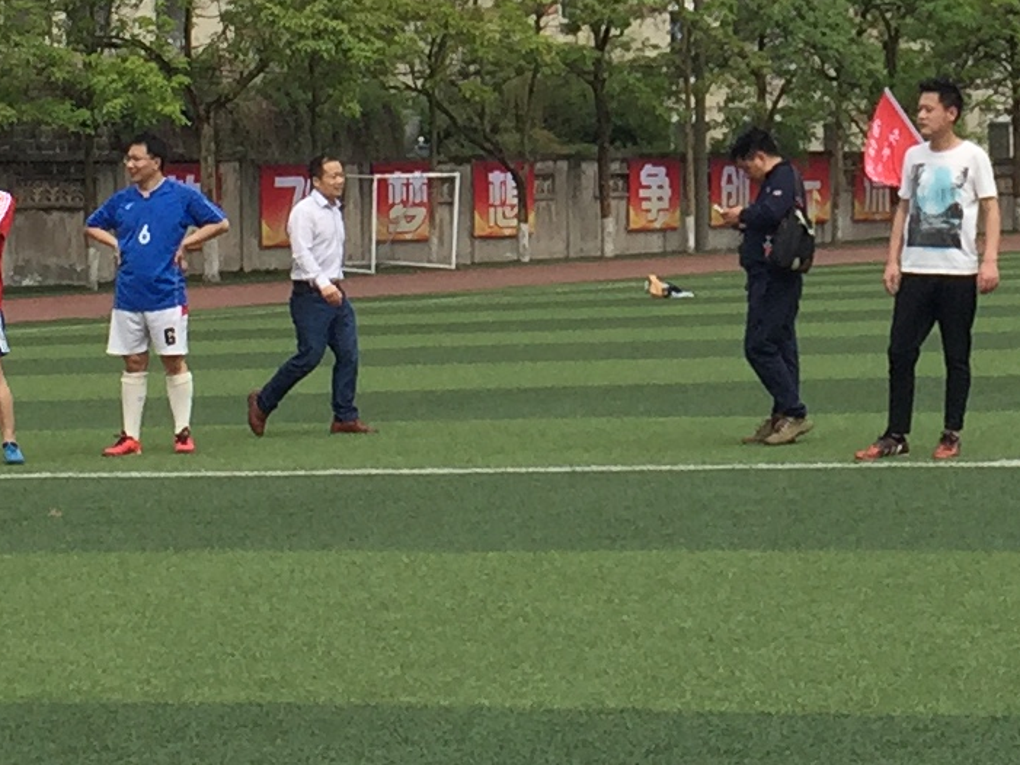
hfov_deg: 14.4
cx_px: 947
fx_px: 3979
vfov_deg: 10.8
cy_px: -83
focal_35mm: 135
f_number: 2.2
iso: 32
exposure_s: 1/2198
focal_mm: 4.15
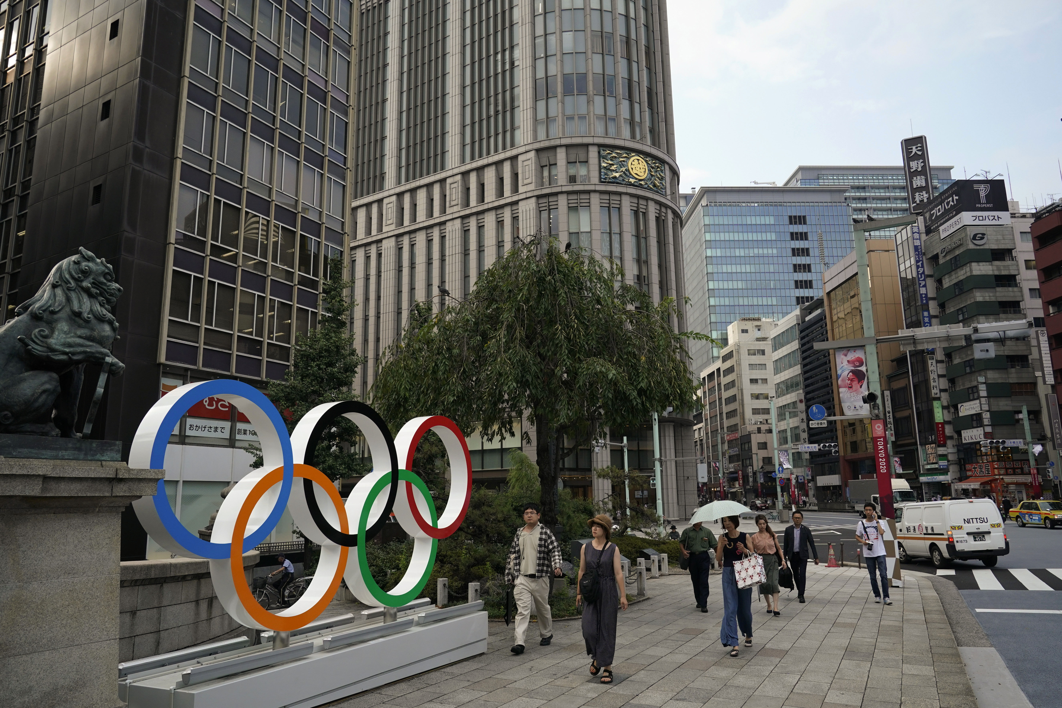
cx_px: 531
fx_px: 708
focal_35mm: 24
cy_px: 354
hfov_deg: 73.7
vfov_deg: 53.1
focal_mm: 24
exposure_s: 1/1600
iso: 800
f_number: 5.6
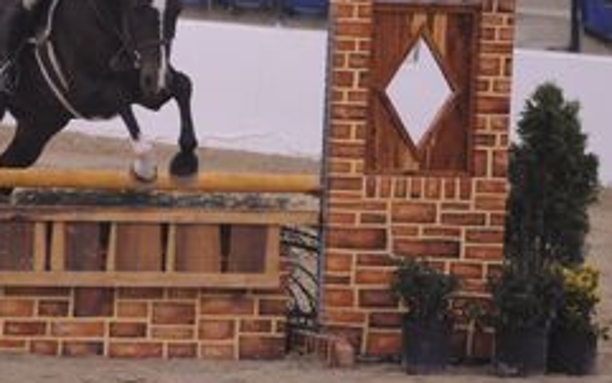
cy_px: 84
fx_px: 9030
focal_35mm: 541
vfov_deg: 2.4
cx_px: 137
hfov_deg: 3.9
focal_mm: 200
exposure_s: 1/400
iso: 5000
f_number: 2.8
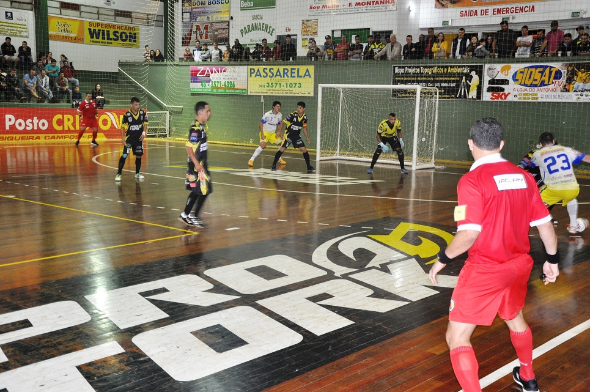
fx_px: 786
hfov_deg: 41.2
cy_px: 196
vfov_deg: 28.0
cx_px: 295
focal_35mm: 48
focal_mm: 32
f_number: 5
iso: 1600
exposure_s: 1/60
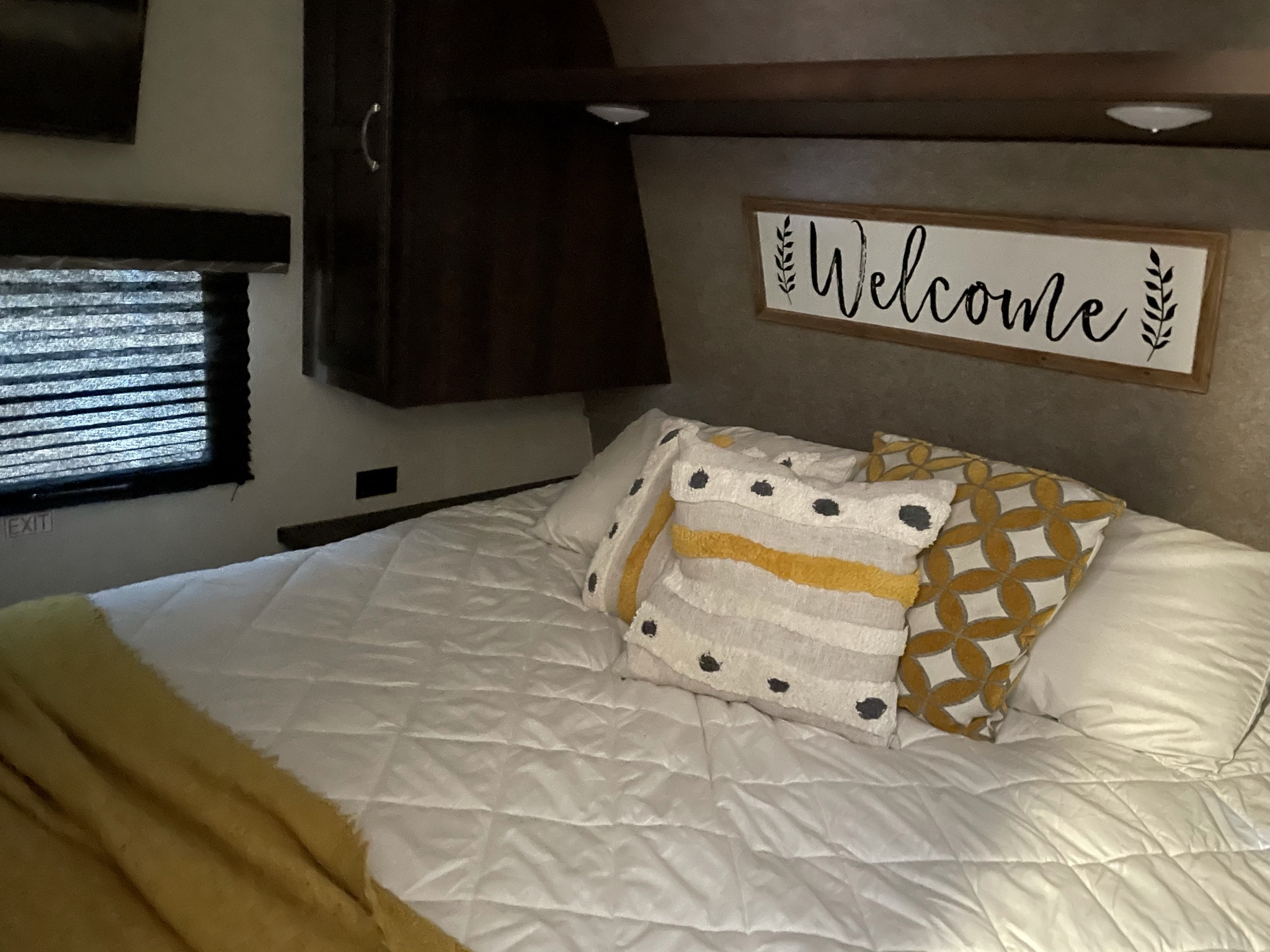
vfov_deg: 53.1
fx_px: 954
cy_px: 476
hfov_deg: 67.3
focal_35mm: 26
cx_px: 635
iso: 1250
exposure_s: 1/15
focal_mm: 4.2
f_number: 1.6
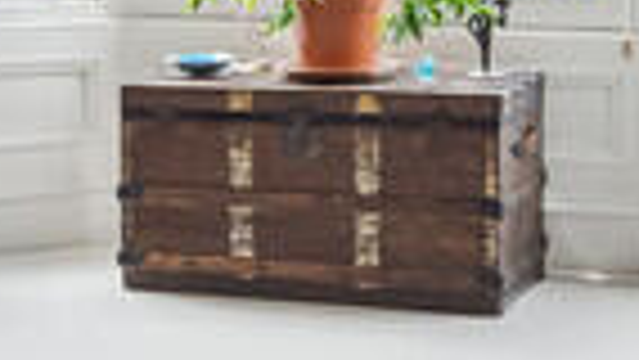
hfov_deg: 17.5
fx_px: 2051
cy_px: -250
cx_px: 72
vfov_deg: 9.6
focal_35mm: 121
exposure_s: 1/100
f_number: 8
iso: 1000
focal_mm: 16
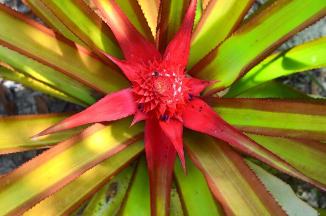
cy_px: 108
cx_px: 163
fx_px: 705
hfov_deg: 26.1
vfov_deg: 17.4
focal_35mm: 78
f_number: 8
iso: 320
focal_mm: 52
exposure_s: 1/250
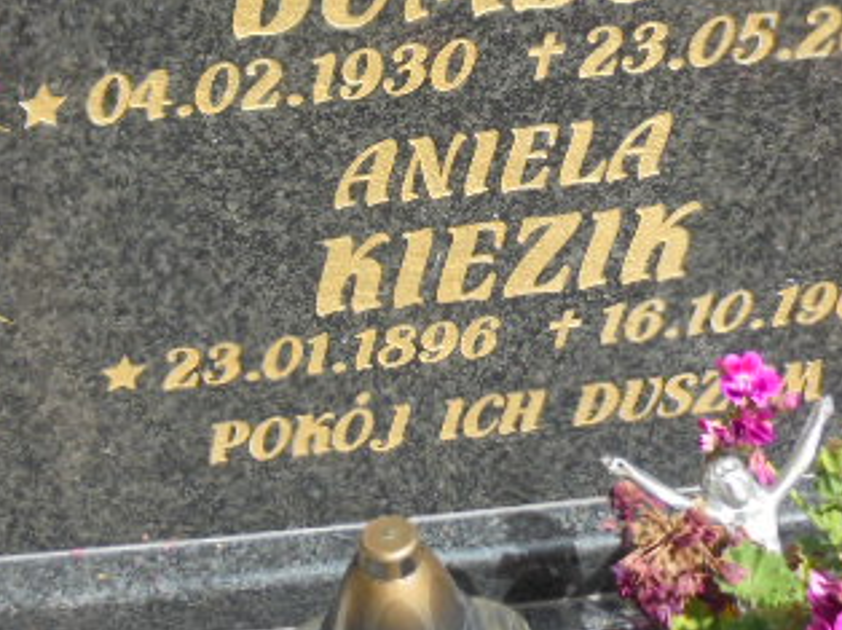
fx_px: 1288
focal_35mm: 53
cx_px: 442
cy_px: 118
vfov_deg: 26.9
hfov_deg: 36.2
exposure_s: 1/640
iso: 100
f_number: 3.5
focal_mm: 4.6
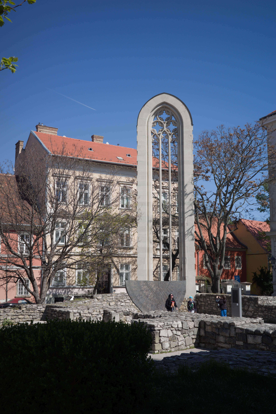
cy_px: 207
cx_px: 138
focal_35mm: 40
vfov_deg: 48.5
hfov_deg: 33.4
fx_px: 460
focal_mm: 26
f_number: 9
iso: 100
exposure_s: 1/250
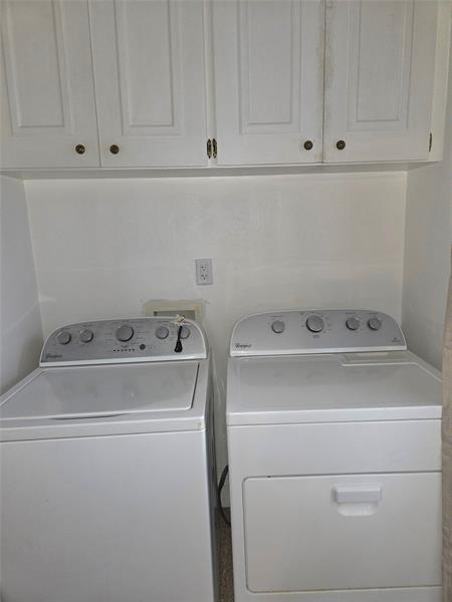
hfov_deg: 58.9
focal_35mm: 23
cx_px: 226
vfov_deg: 73.9
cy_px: 301
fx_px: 400
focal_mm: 5.4
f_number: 1.8
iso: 125
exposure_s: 1/60.2
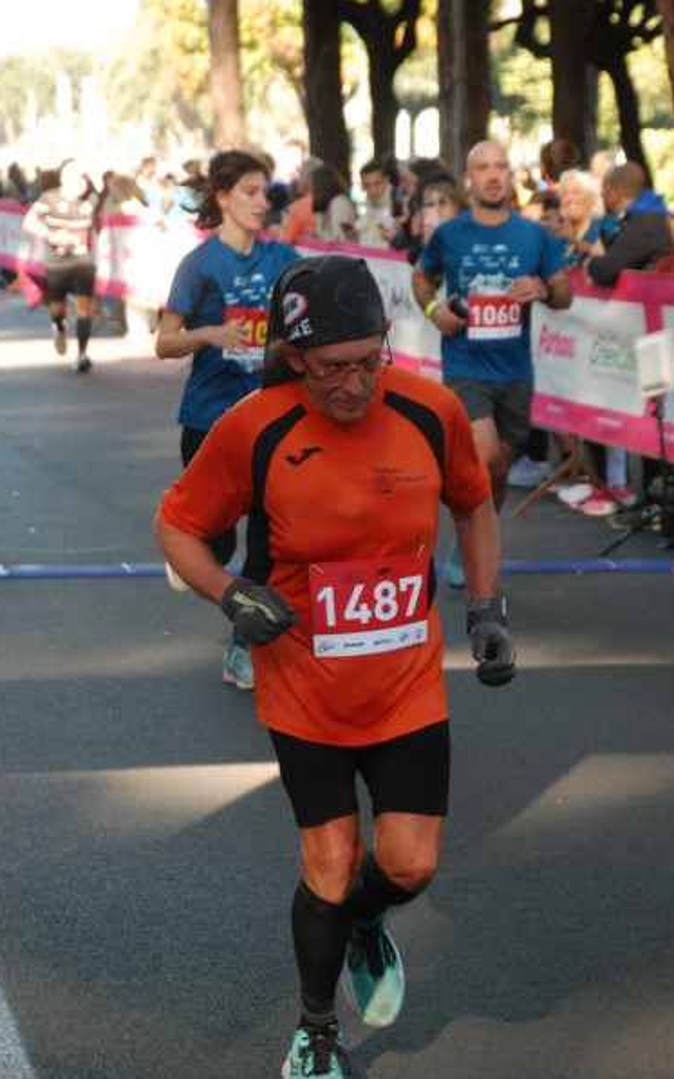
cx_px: 355
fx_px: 3396
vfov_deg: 18.1
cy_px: 540
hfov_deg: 11.3
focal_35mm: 116
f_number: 5.6
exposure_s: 1/250
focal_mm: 75
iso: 1000
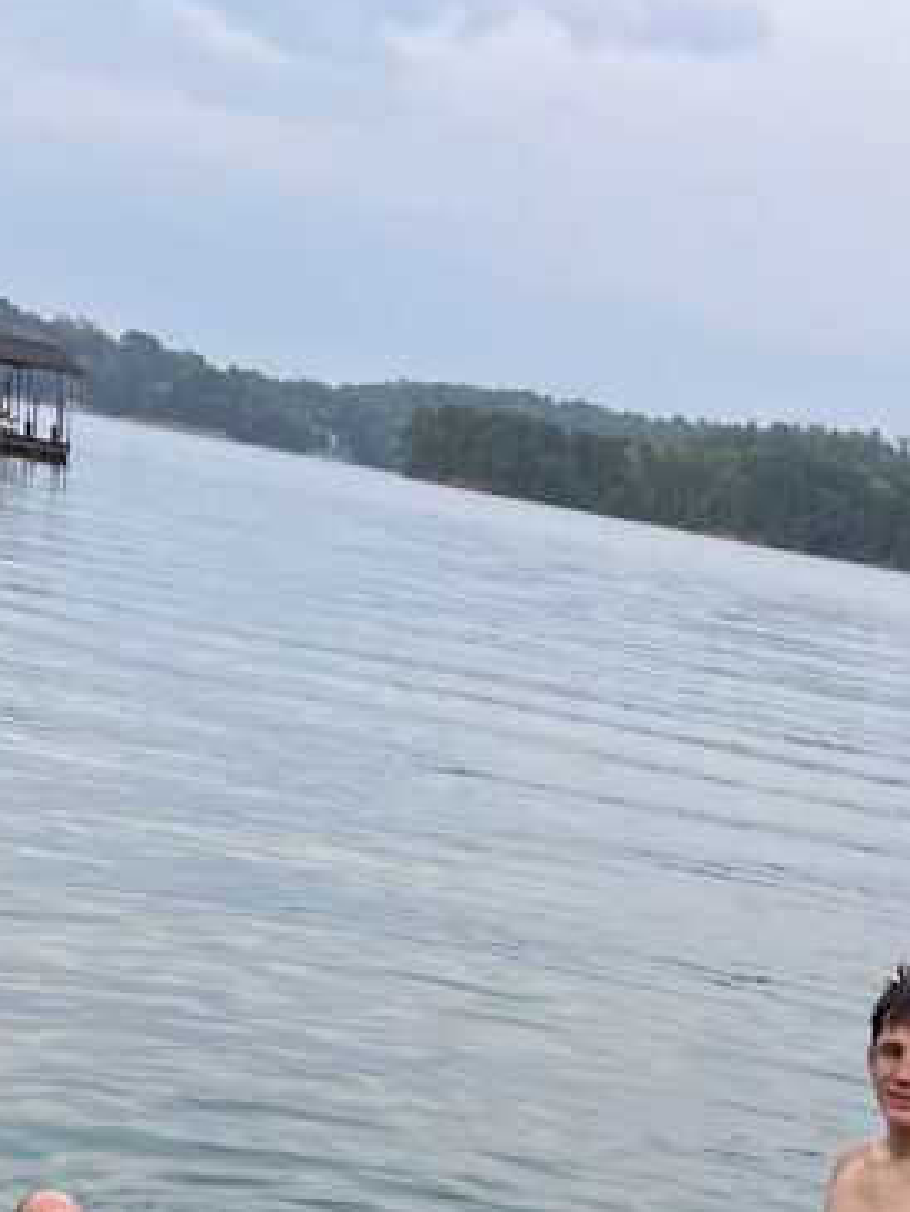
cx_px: 704
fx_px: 2557
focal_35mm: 73
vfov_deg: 23.2
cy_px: 1630
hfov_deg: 20.0
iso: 64
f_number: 1.5
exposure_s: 1/121
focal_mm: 5.7
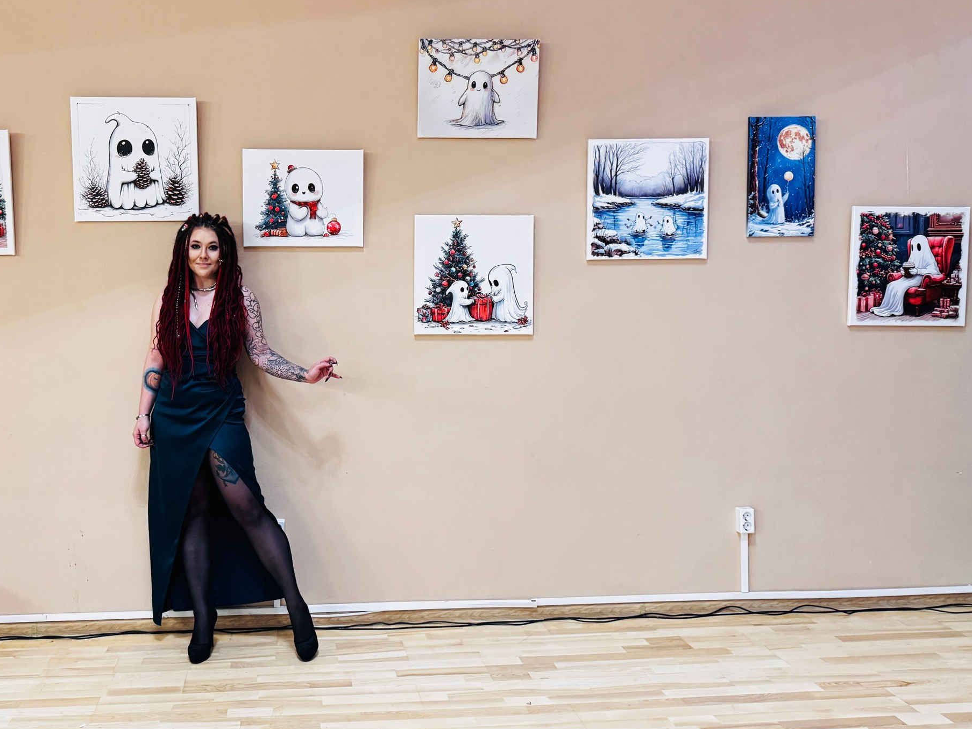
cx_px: 347
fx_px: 955
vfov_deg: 41.6
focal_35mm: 34
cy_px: 289
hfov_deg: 53.2
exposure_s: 1/50
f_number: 1.78
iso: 800
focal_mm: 6.76
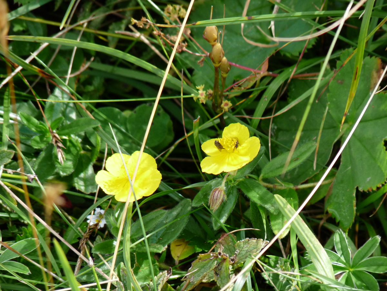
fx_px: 5433
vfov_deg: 3.1
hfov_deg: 4.1
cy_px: 146
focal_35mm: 486
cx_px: 194
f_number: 4.4
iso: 200
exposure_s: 1/320
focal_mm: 86.4
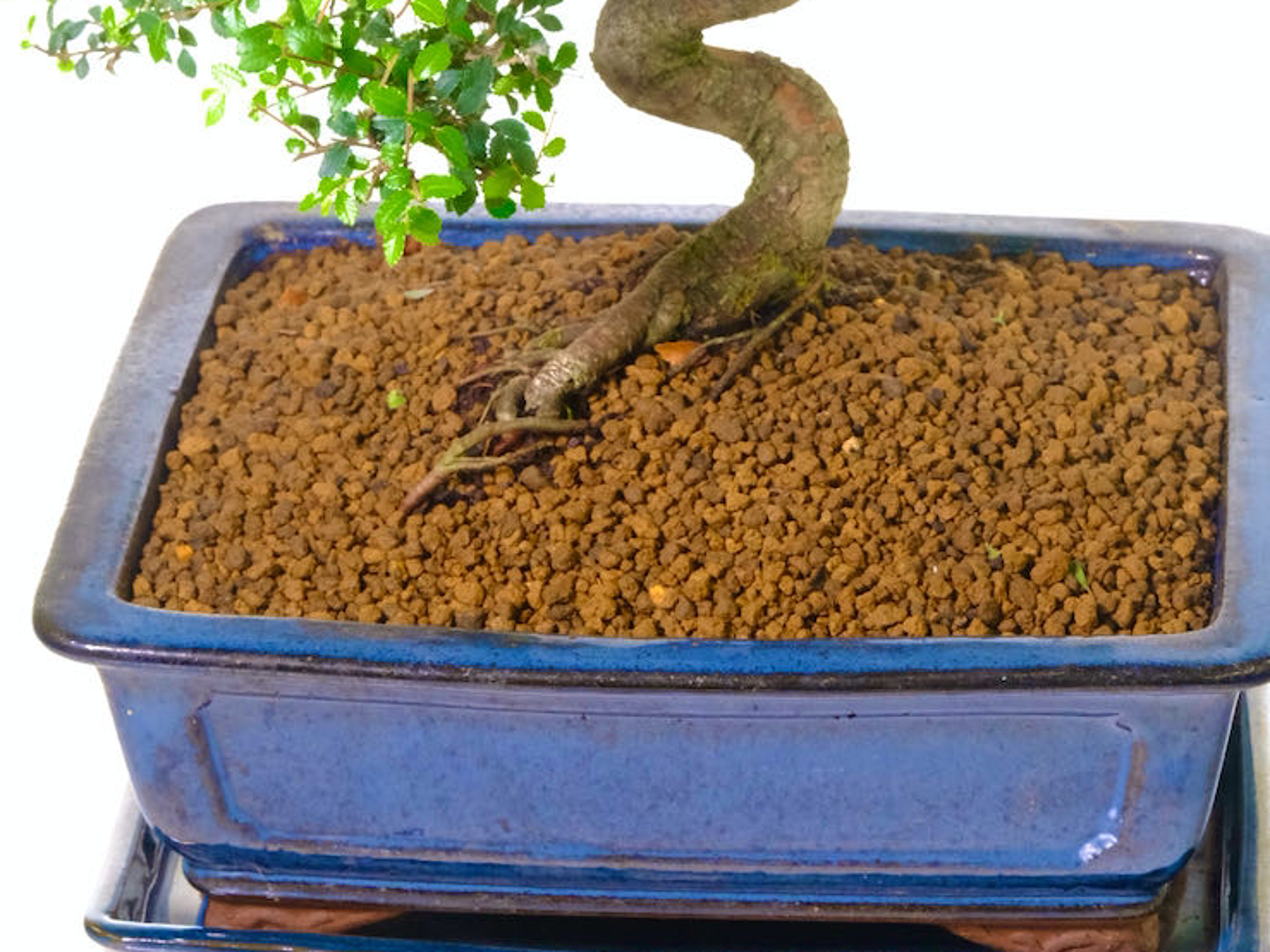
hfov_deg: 13.6
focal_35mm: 145
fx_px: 5319
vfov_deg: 10.1
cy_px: -81
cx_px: 684
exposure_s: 1/13
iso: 2000
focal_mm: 57.8
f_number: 13
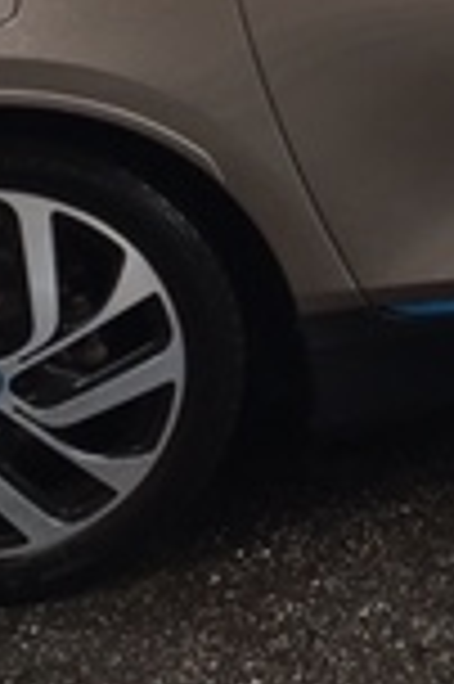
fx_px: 2408
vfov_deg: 16.1
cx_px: 719
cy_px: 158
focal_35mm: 127
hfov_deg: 10.3
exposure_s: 1/60
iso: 32
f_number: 2.2
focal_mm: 4.15
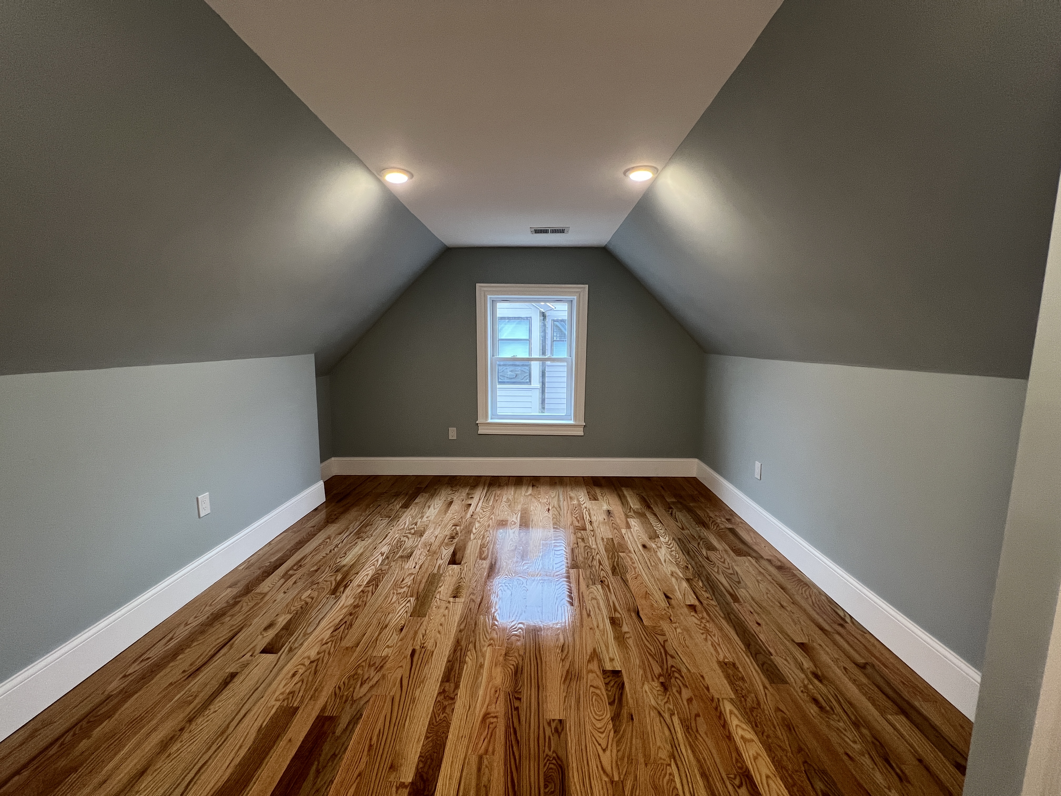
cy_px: 398
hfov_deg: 106.2
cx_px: 530
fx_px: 398
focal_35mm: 13
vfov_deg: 89.9
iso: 160
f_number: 1.8
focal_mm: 1.57
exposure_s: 1/120
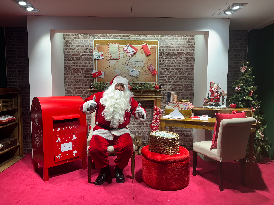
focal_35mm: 24
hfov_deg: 71.6
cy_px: 102
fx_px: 190
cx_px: 137
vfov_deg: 56.8
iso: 125
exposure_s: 1/100
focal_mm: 6.86
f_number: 1.78
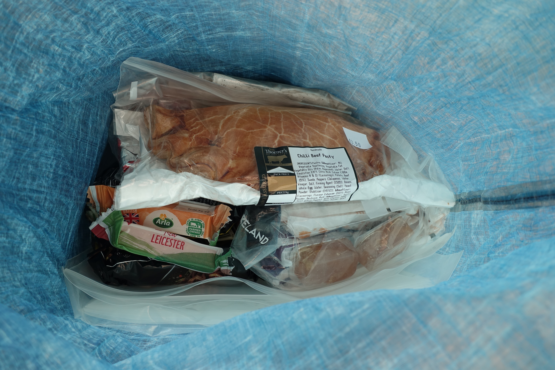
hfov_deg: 73.7
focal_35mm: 24
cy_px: 185
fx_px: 370
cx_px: 278
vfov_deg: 53.1
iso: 125
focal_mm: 8.8
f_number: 3.5
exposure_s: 1/80
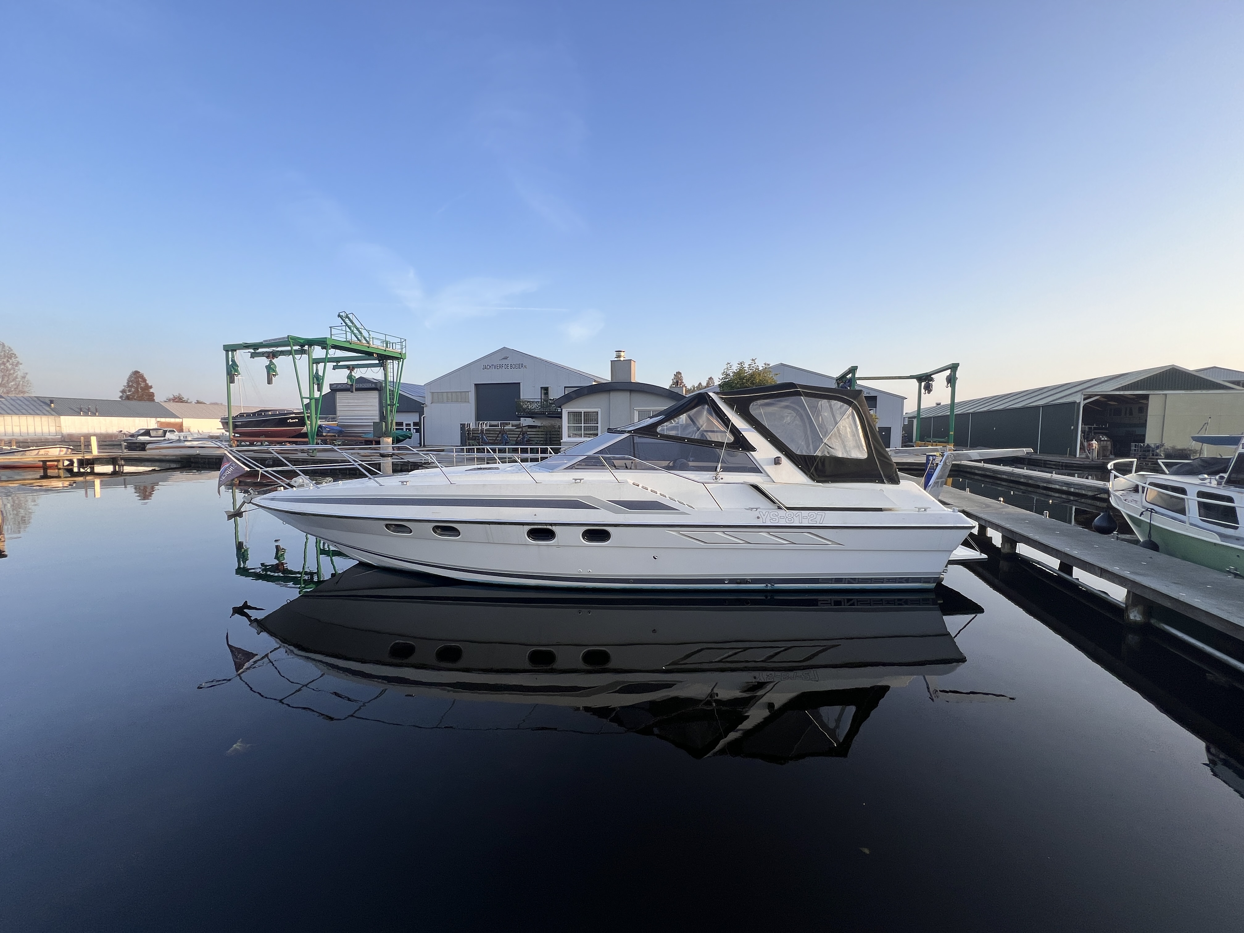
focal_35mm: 13
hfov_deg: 106.2
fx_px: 467
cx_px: 622
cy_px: 466
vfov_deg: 89.9
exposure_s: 1/449
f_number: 1.8
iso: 32
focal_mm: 1.57
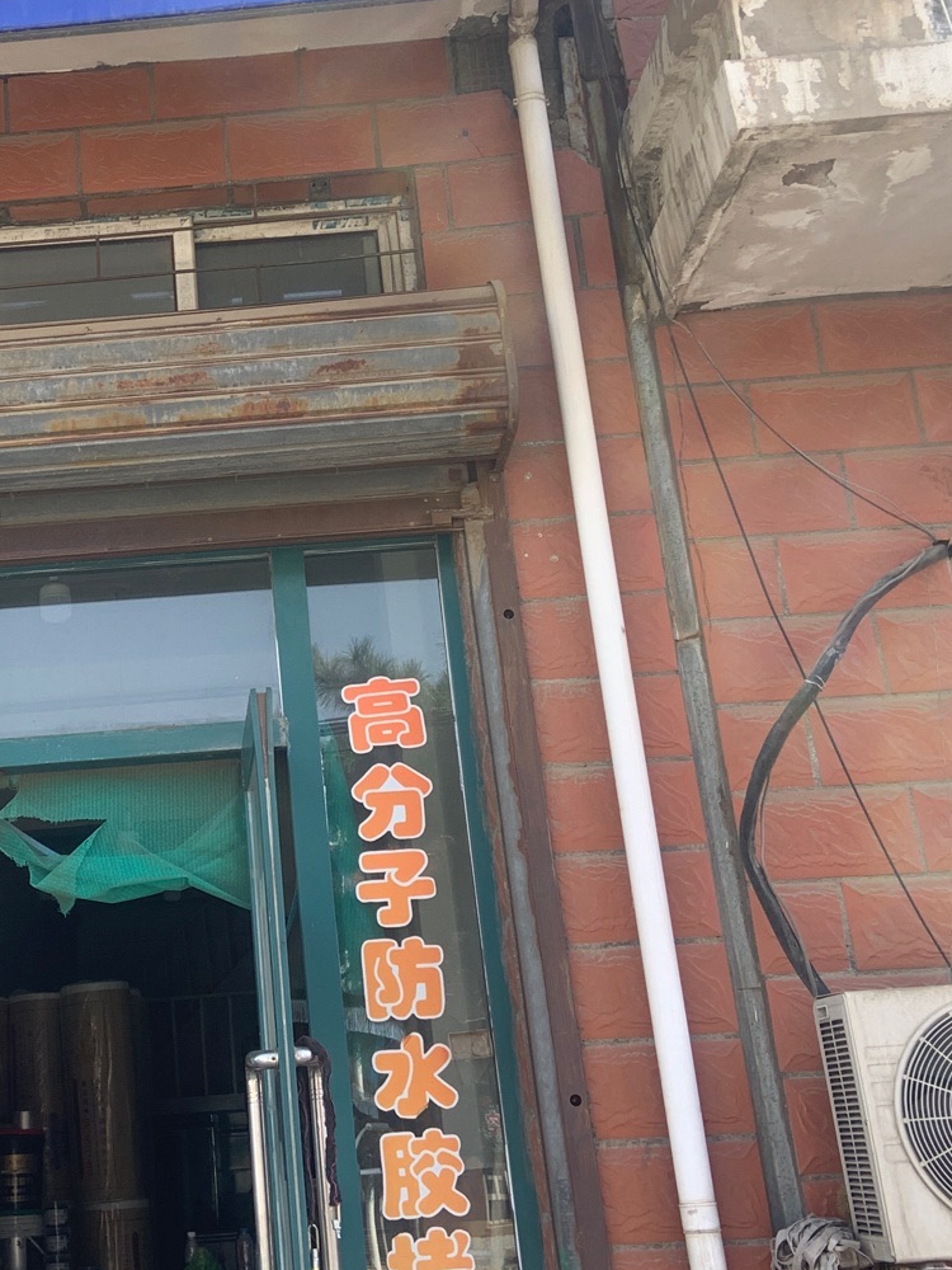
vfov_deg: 36.6
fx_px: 1907
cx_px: 171
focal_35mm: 52
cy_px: 479
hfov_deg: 27.4
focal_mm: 4.25
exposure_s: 1/259
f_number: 1.8
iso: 25
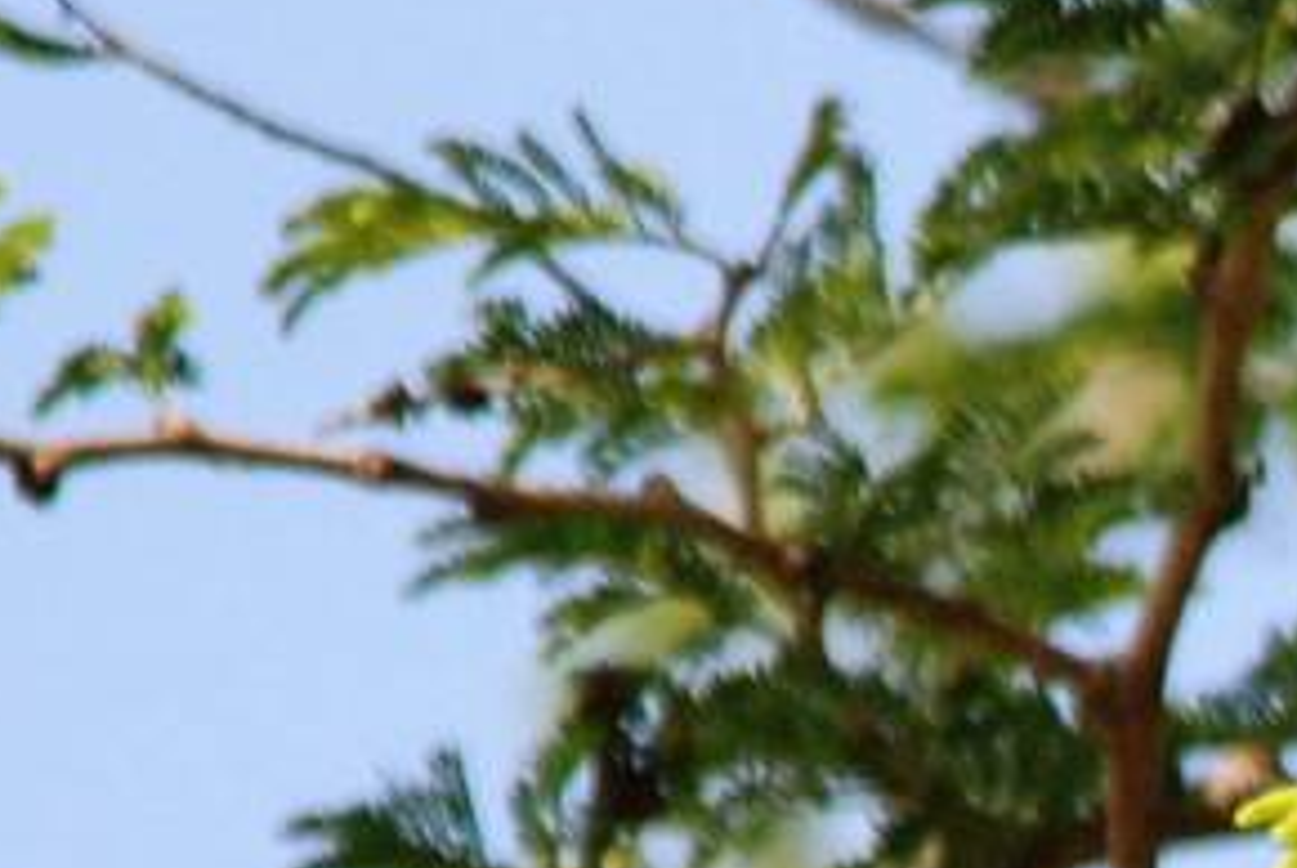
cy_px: 2190
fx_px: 149374
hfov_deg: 0.5
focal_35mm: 4142
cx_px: 3041
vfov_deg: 0.3
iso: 400
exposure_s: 1/500
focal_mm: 500
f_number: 6.3
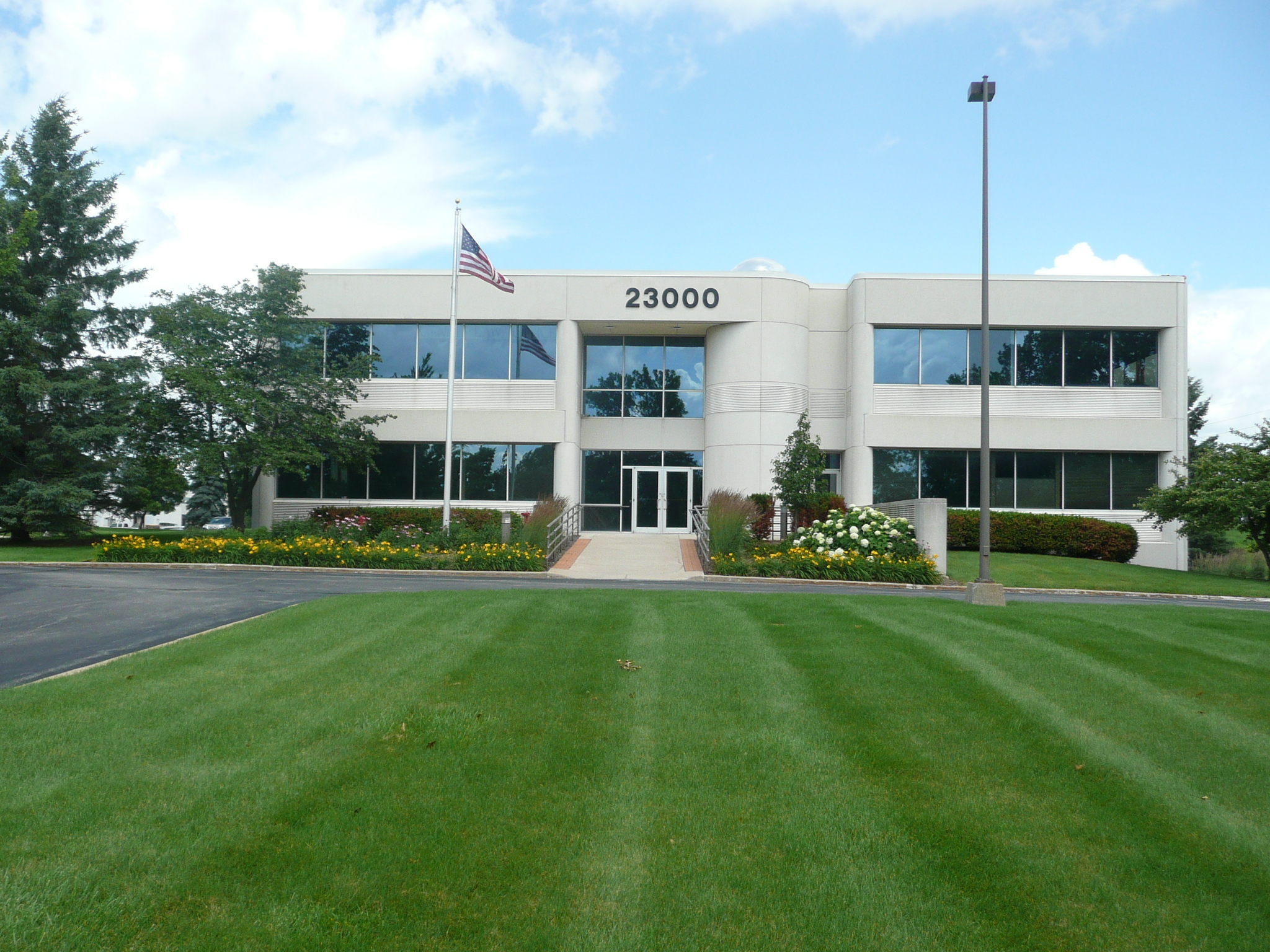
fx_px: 1137
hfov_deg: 58.4
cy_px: 476
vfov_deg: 45.4
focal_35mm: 31
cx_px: 635
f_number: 3.3
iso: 100
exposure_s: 1/640
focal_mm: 4.6
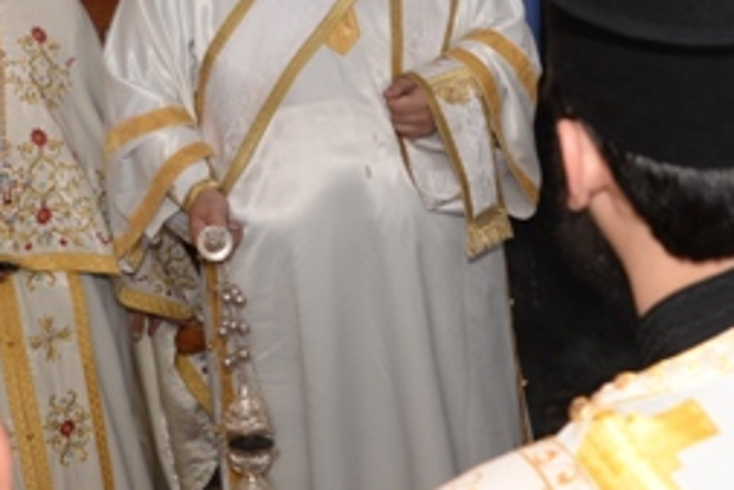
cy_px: 152
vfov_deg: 15.0
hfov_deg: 22.3
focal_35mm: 91
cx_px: 467
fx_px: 1856
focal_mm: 24
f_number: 5
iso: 400
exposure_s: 1/80
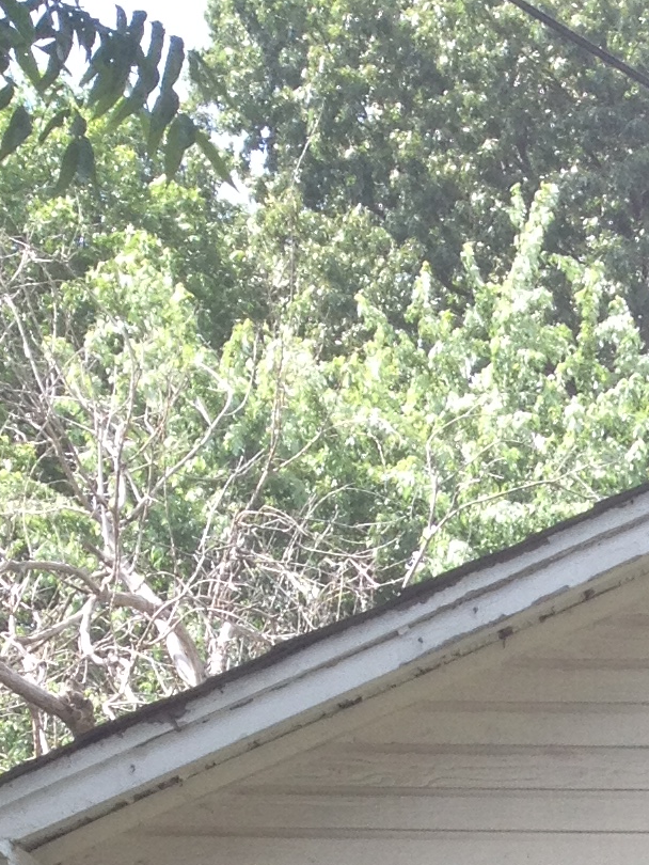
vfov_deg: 12.5
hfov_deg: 10.3
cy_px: 1666
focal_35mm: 141
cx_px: 905
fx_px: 3523
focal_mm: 4.28
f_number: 2.4
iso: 50
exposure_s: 1/229
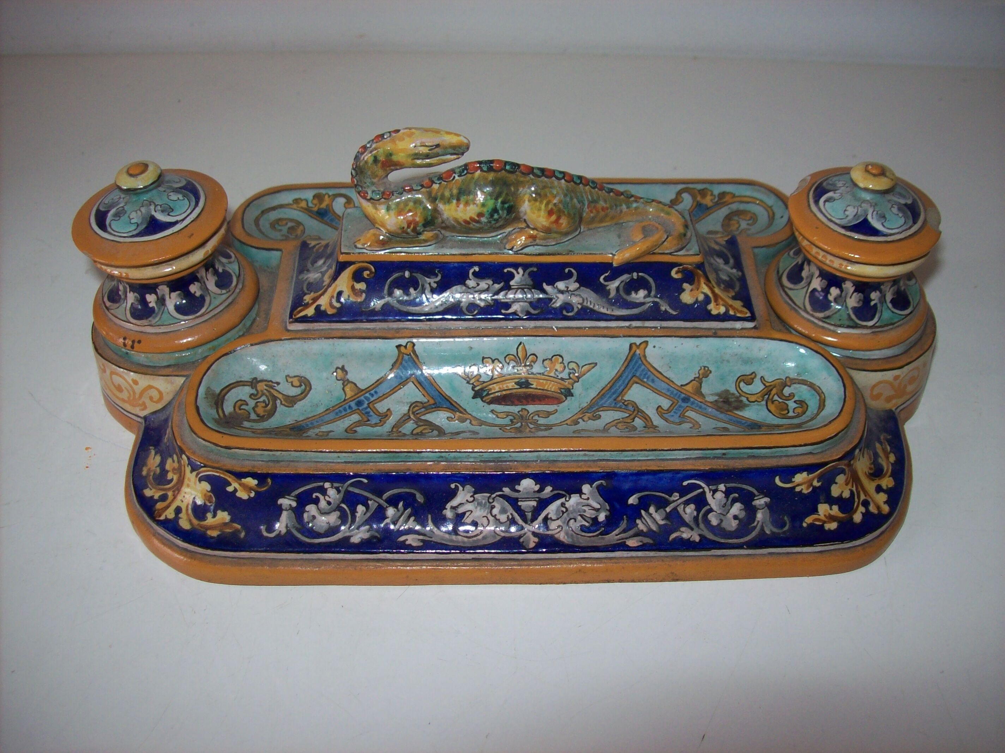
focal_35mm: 36
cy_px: 376
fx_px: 1045
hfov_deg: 51.4
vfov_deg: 39.6
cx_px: 502
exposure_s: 1/64
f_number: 2.7
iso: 80
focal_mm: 6
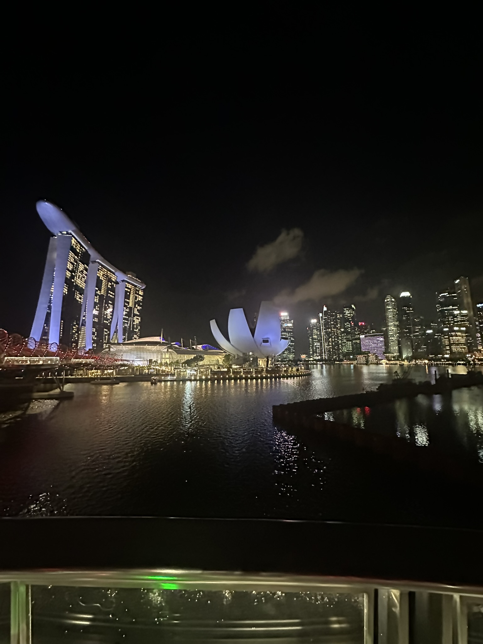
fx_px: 260
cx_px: 242
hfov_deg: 85.7
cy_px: 322
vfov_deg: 102.1
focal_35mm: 14
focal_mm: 2.22
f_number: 2.2
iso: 2500
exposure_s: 1/30
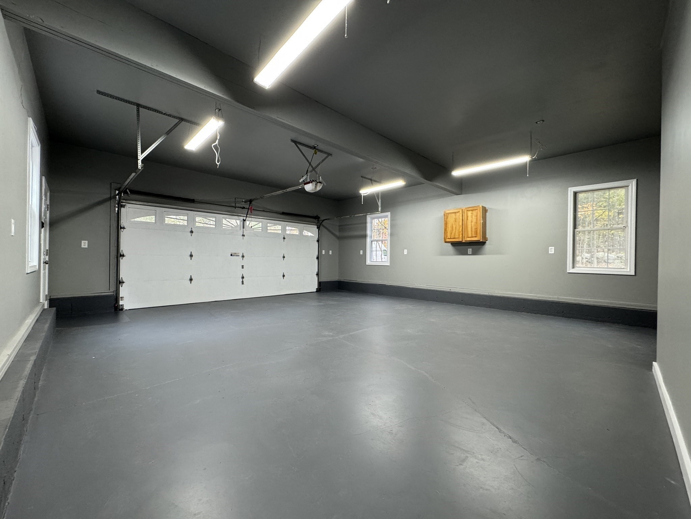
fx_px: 279
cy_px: 260
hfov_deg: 102.1
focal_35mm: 14
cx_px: 346
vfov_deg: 85.7
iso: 250
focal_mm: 2.22
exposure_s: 1/60
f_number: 2.2
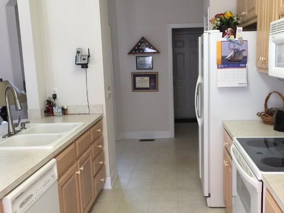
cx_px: 163
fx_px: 304
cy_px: 111
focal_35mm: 37
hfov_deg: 50.0
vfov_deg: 38.6
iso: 50
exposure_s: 1/15
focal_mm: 4.15
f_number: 2.2
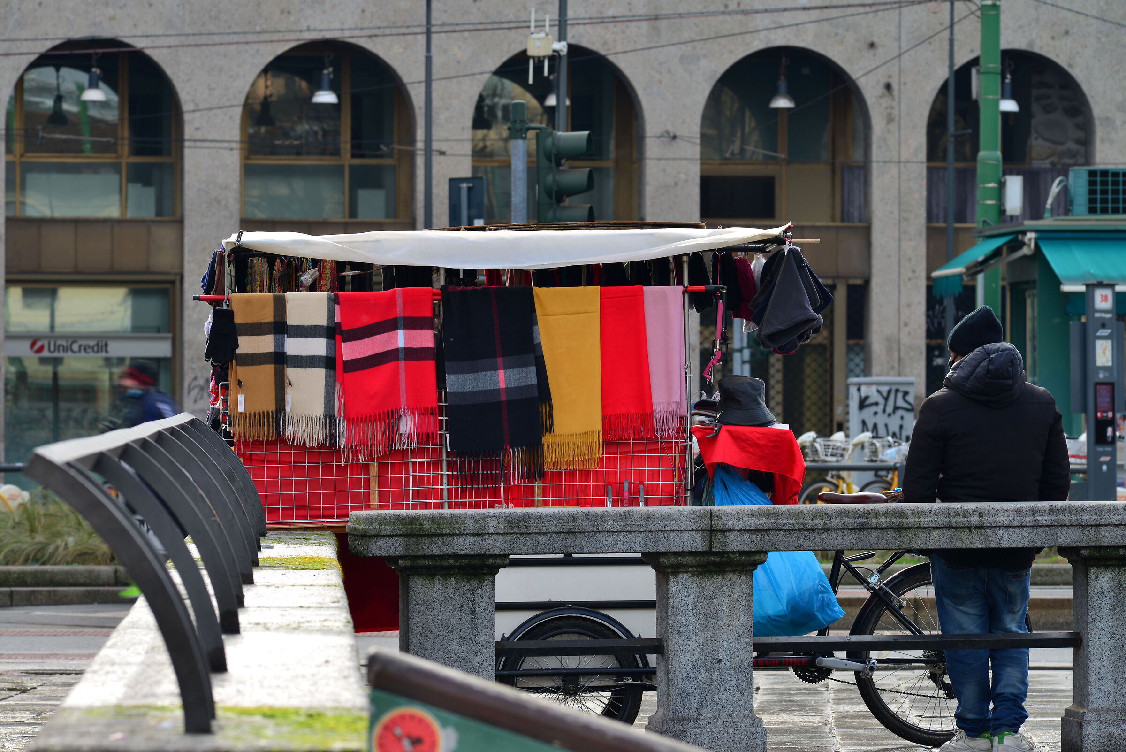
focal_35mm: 180
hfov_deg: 11.4
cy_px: 376
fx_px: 5632
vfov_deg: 7.6
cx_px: 563
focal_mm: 180
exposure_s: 1/30
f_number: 11
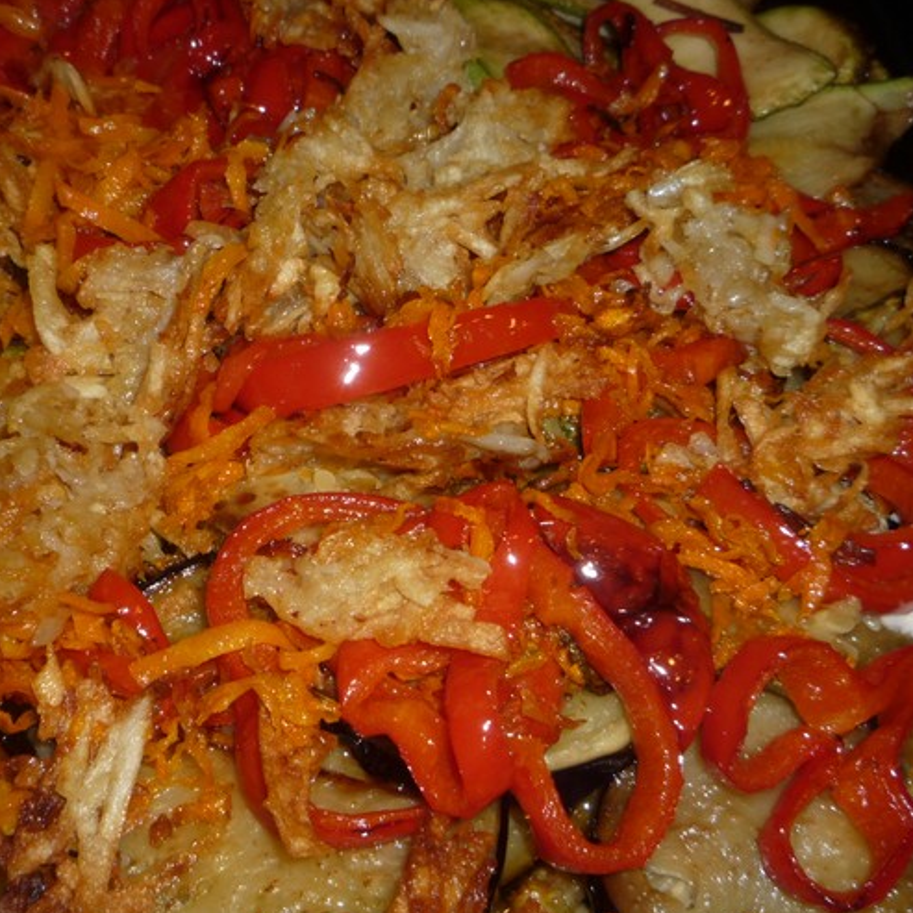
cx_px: 350
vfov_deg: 39.2
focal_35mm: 43
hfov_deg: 38.9
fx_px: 1283
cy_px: 485
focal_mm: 5.2
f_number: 4
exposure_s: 1/30
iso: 100
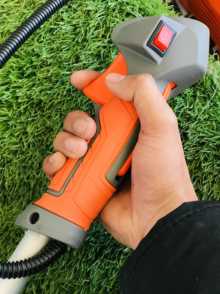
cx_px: 110
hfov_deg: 25.7
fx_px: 483
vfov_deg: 33.8
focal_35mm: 57
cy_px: 147
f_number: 2.8
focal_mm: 6.6
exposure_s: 1/50
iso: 100
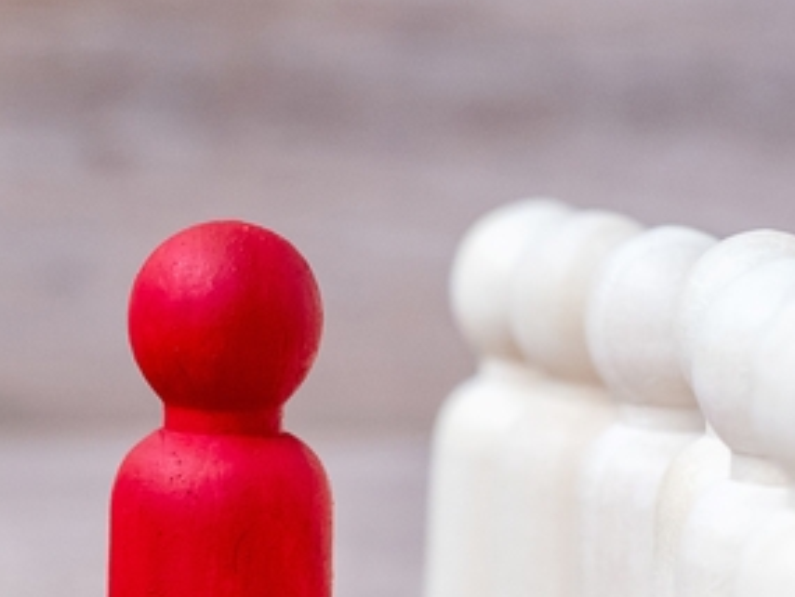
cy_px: 448
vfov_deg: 10.4
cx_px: 279
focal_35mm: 143
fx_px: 3286
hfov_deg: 13.8
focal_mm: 35
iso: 1600
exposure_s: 1/50
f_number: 4
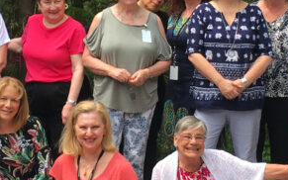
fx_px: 848
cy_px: 30
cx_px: 94
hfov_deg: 19.2
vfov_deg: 12.1
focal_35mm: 108
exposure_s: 1/432
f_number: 2.2
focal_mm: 4.15
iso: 25
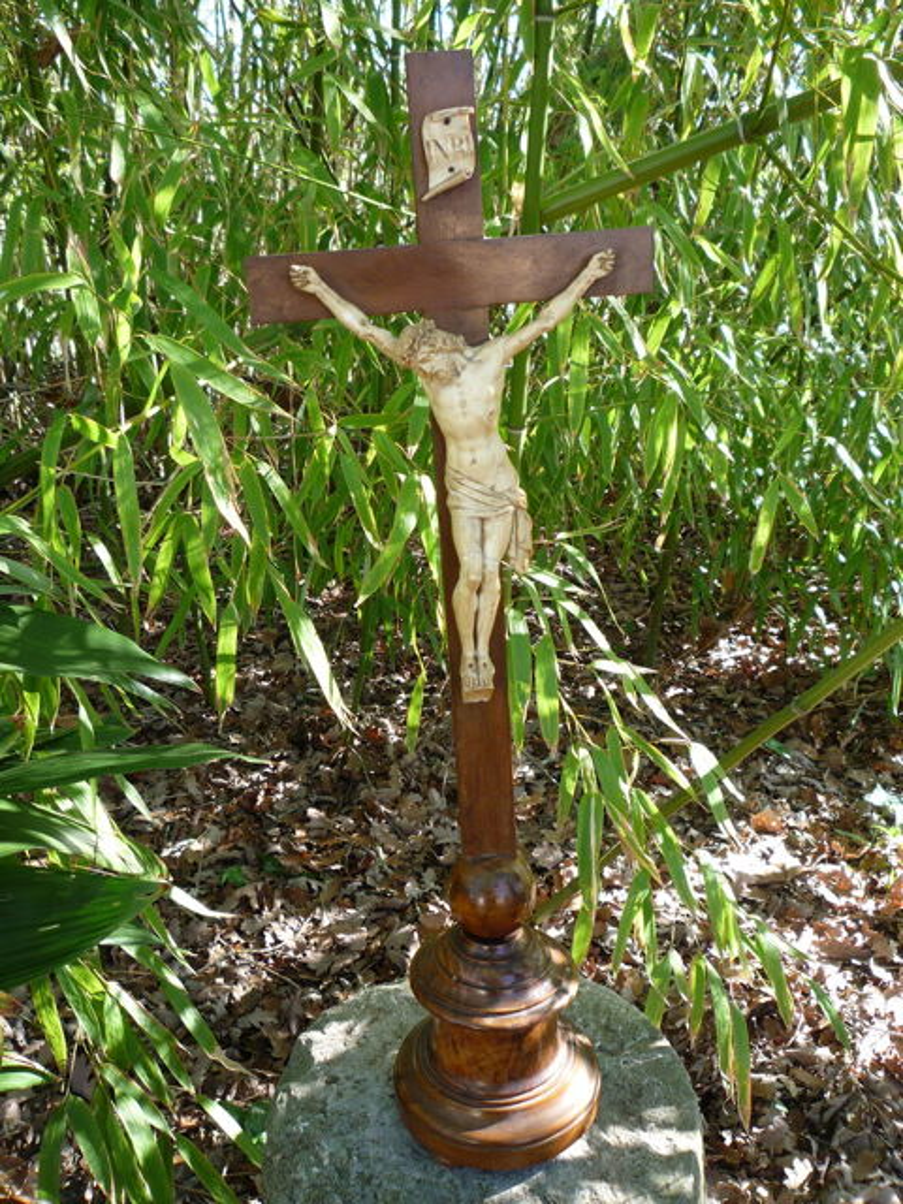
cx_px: 452
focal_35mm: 30
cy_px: 602
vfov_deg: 60.0
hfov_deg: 46.8
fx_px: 1043
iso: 100
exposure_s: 1/50
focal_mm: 5.2
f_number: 3.3
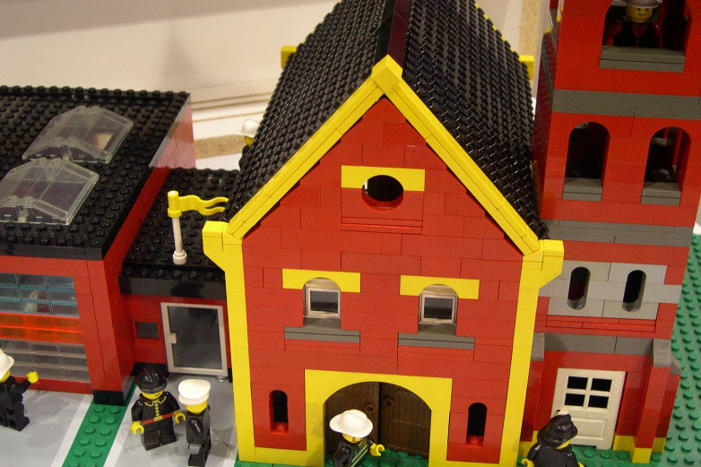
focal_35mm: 50
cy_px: 247
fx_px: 973
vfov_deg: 27.0
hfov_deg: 39.6
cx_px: 353
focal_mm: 10.1
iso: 400
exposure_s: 1/17.5
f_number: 3.1
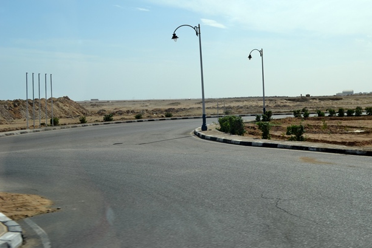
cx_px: 221
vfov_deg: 28.6
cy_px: 101
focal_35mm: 47
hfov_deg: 41.7
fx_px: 486
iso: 100
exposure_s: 1/320
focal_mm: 26
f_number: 9
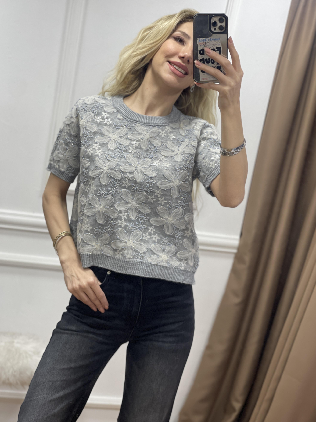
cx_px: 159
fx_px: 803
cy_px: 205
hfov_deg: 22.3
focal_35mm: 66
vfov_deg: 29.4
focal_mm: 7.5
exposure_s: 1/100
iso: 64
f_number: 2.2
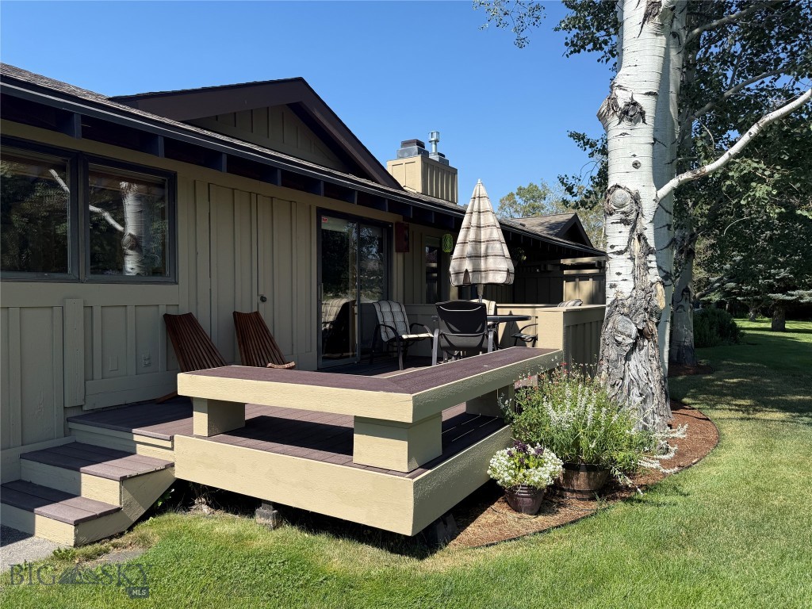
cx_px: 406
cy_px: 304
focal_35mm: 24
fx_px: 563
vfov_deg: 56.8
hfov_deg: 71.6
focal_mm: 6.76
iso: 80
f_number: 1.78
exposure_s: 1/3145
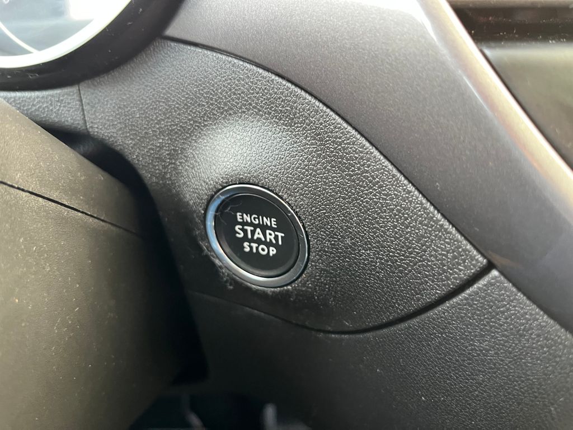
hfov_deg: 67.3
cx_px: 286
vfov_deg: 53.1
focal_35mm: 26
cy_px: 215
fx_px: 430
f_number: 1.6
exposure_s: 1/60
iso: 400
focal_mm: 5.1
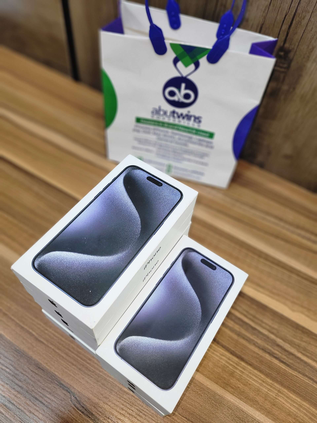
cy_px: 212
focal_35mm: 26
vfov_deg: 67.3
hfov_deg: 53.1
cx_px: 158
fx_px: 317
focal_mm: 5.4
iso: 160
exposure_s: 1/60
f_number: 1.8
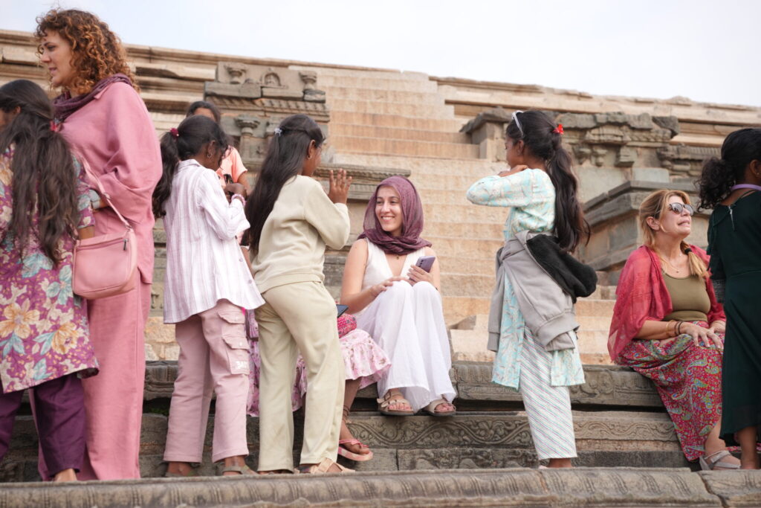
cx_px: 380
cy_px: 254
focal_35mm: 50
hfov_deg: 39.6
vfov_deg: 27.0
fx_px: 1057
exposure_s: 1/1000
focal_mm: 50
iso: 250
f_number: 3.5
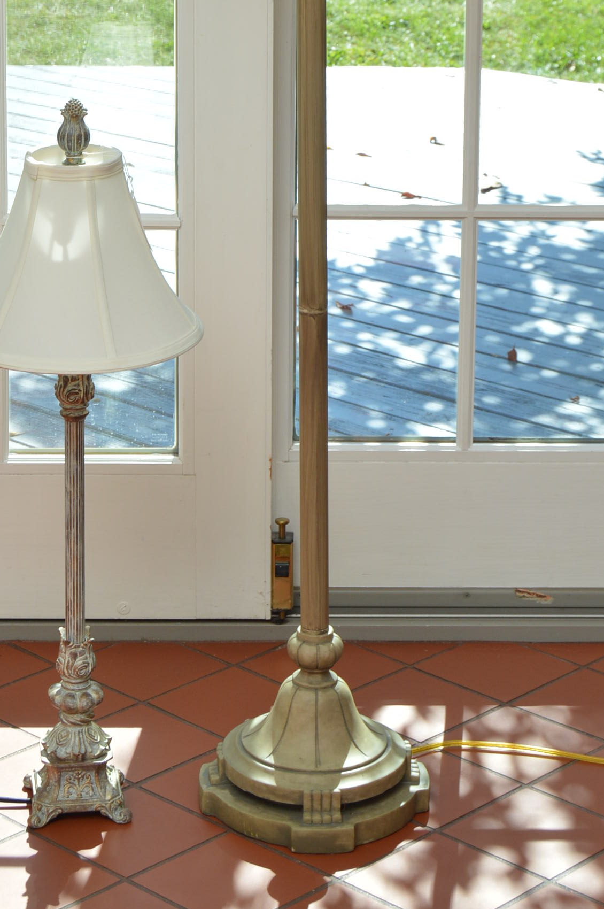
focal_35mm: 93
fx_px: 2342
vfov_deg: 21.6
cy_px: 124
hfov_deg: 14.7
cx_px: 227
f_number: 7.1
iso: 200
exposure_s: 1/100
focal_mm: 35
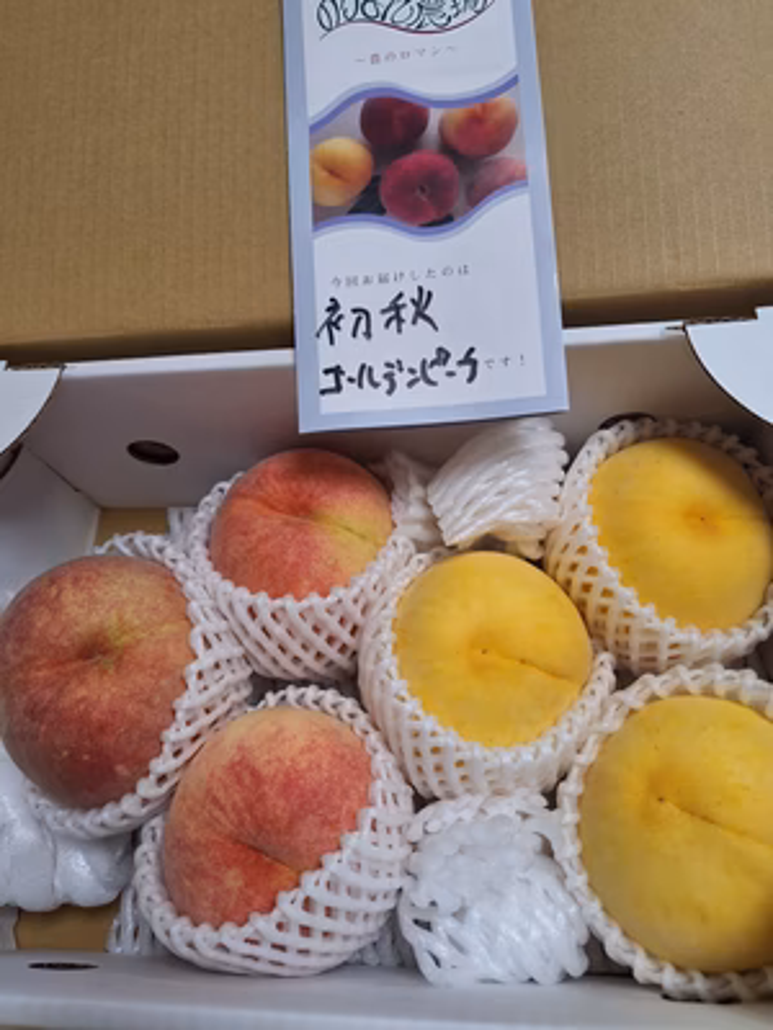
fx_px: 685
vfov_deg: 73.9
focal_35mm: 23
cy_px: 515
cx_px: 386
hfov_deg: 58.9
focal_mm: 5.54
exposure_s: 1/50
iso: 125
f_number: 1.8
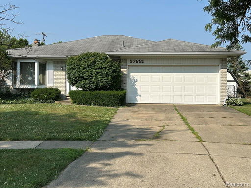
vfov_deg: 30.3
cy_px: 94
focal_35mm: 48
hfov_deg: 39.7
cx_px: 126
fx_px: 348
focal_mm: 6.86
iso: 64
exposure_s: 1/4367
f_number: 1.78
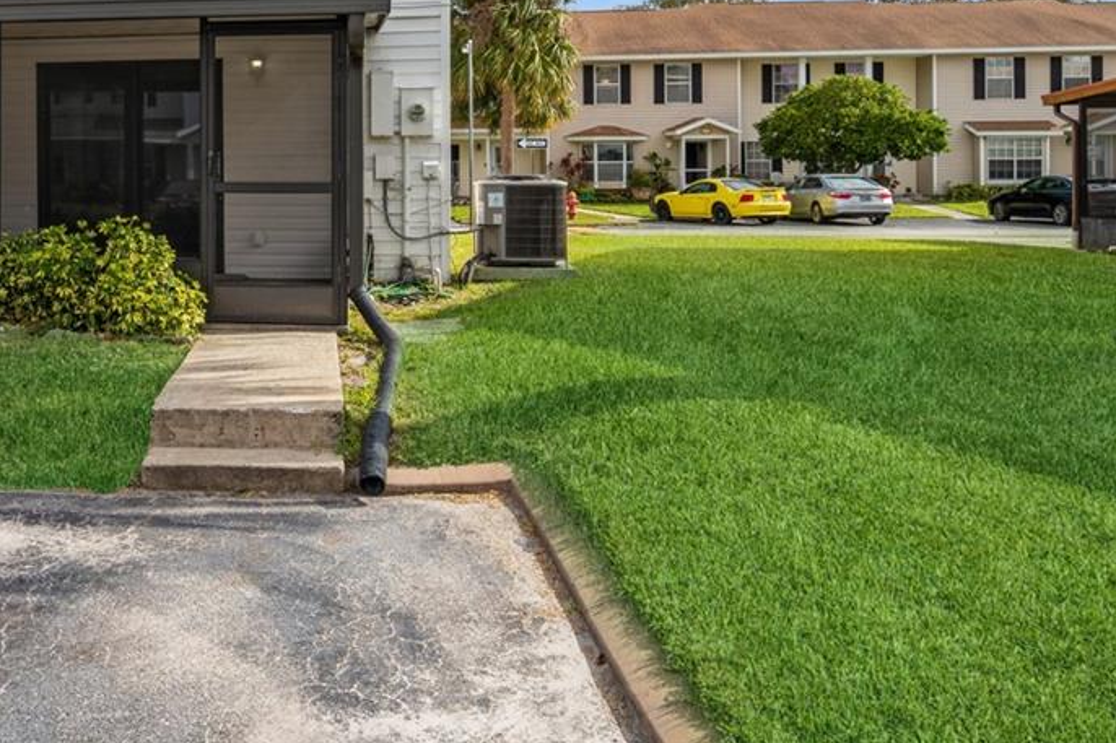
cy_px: 182
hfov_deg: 49.7
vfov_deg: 36.9
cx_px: 155
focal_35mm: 35
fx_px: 1085
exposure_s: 1/320
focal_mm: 15
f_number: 8
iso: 200
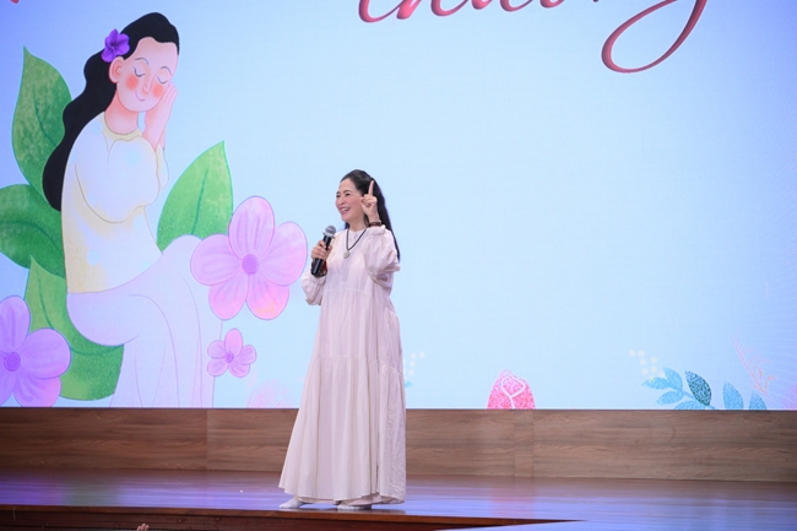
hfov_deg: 17.1
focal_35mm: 120
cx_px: 398
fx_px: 2656
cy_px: 266
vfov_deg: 11.4
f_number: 4
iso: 2500
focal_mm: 120
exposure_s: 1/160
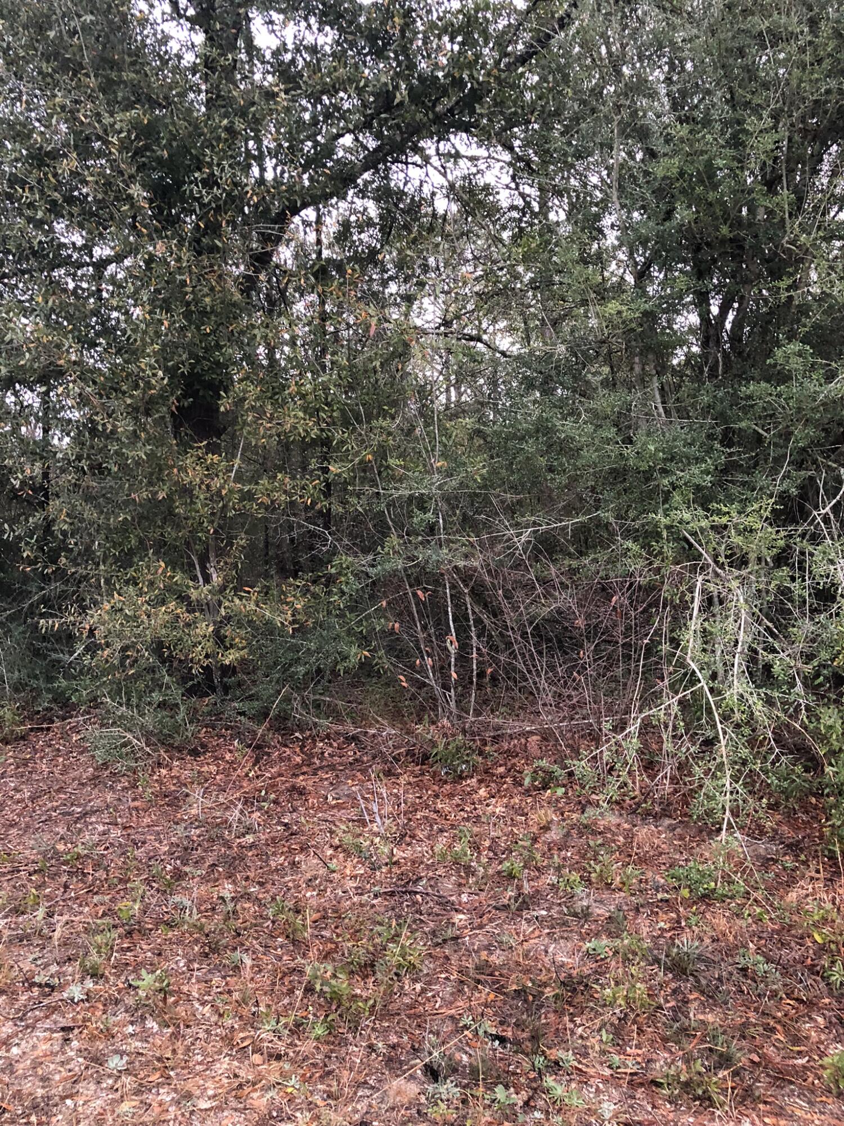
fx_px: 910
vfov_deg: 63.4
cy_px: 563
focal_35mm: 28
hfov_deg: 49.7
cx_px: 422
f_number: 1.8
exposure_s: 1/7
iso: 80
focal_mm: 3.99
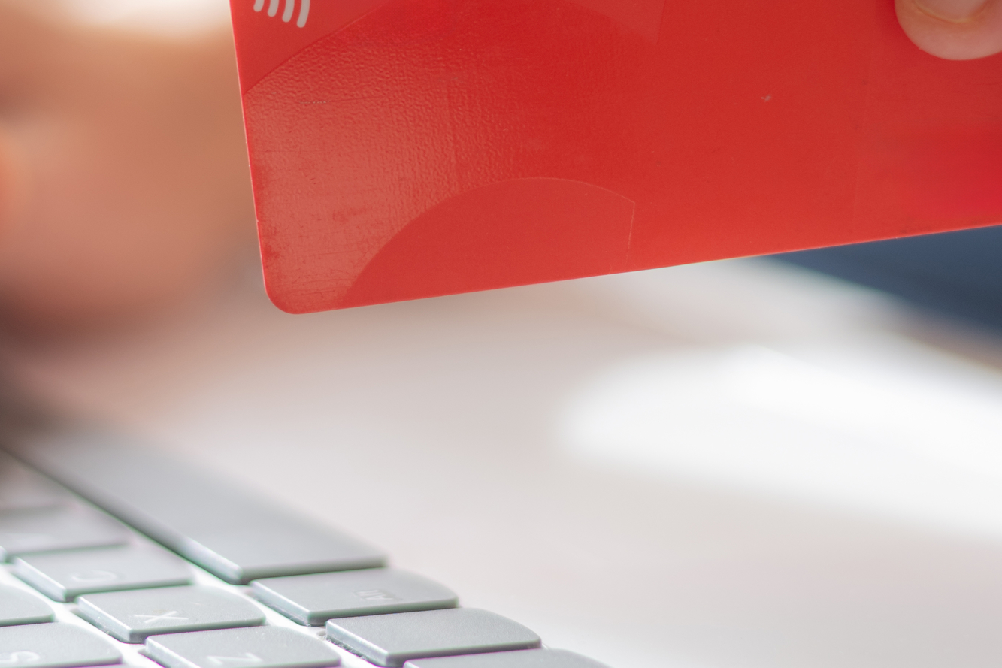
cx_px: 348
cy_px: -10
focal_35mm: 150
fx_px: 4175
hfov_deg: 13.7
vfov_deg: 9.1
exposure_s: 1/160
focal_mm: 50
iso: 100
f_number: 2.2
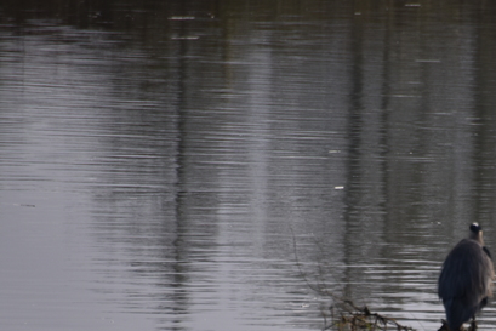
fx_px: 12927
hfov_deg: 2.2
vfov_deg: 1.5
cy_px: 342
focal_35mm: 938
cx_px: 446
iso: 220
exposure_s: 1/640
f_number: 5.6
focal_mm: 300
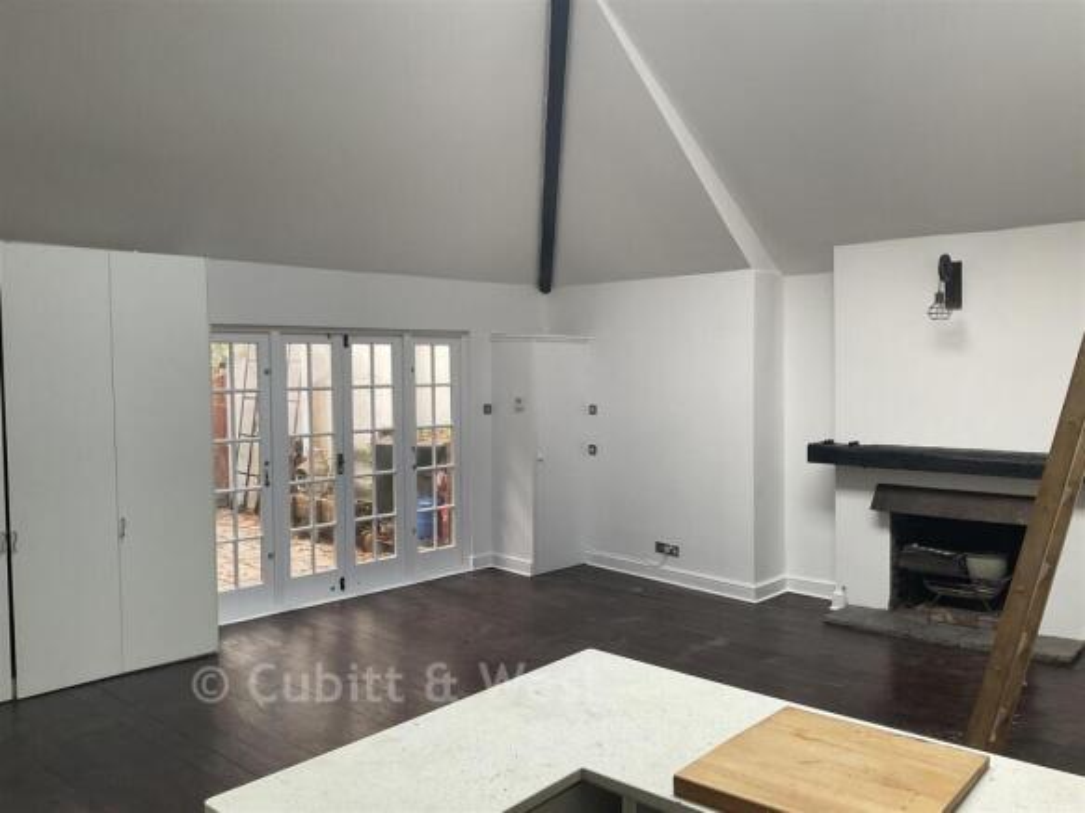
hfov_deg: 61.7
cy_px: 406
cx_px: 542
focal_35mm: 29
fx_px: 909
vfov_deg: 48.2
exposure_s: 1/100
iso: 40
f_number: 1.8
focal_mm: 3
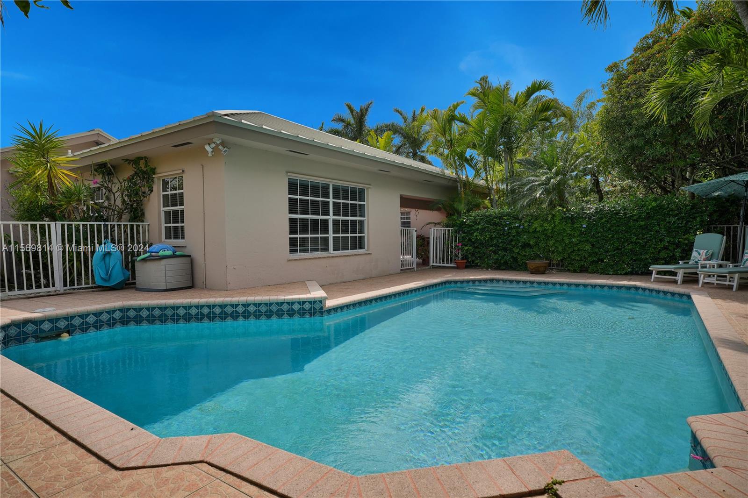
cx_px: 374
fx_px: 415
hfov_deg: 84.0
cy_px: 249
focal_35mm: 20
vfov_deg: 61.9
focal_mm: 20
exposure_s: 1/4000
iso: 250
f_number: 8
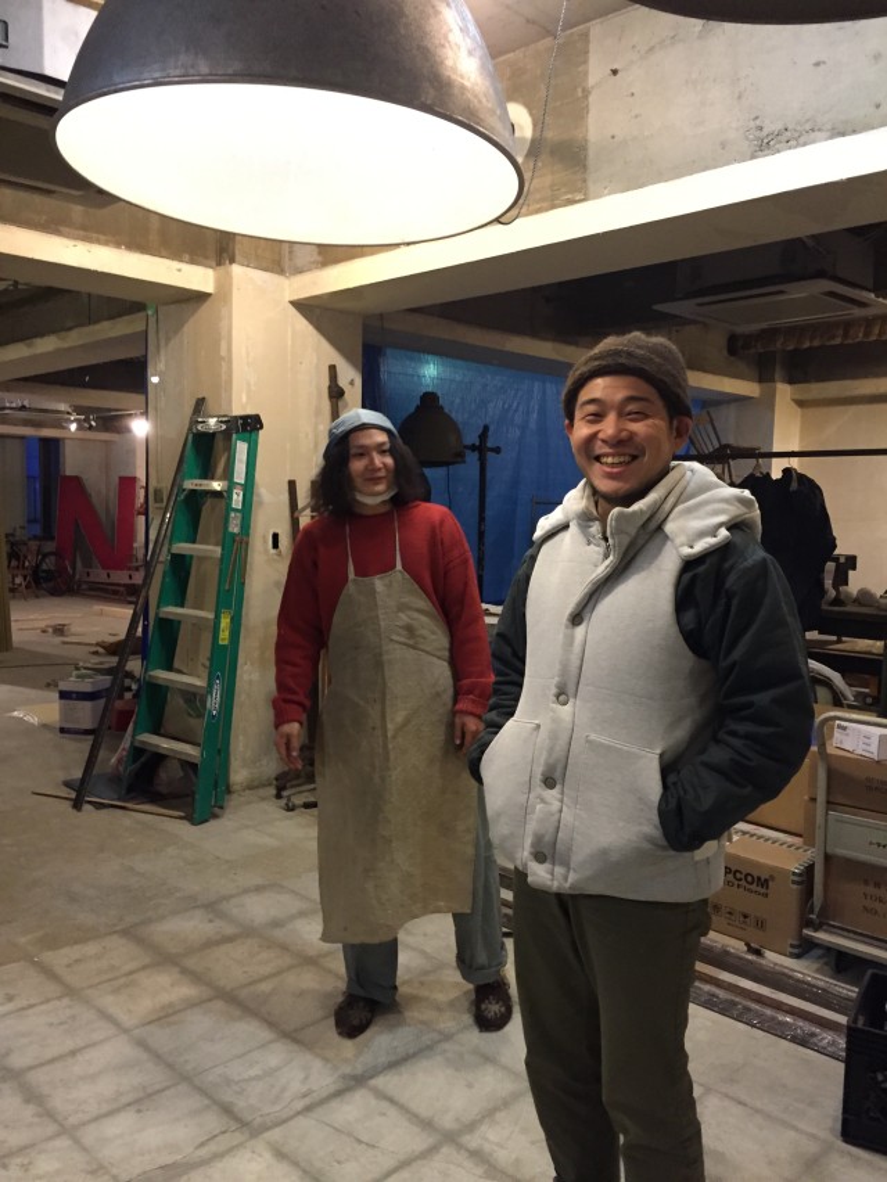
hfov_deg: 48.2
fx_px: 991
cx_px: 444
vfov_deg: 61.7
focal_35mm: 29
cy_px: 591
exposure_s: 1/20
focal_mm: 4.15
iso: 250
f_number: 2.2
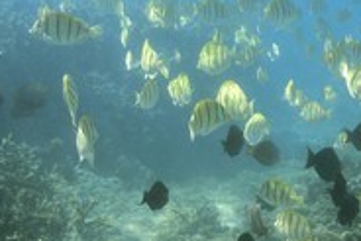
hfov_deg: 31.3
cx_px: 216
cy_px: 114
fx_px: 642
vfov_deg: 21.3
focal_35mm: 64
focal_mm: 18.5
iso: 200
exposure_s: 1/200
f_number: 8
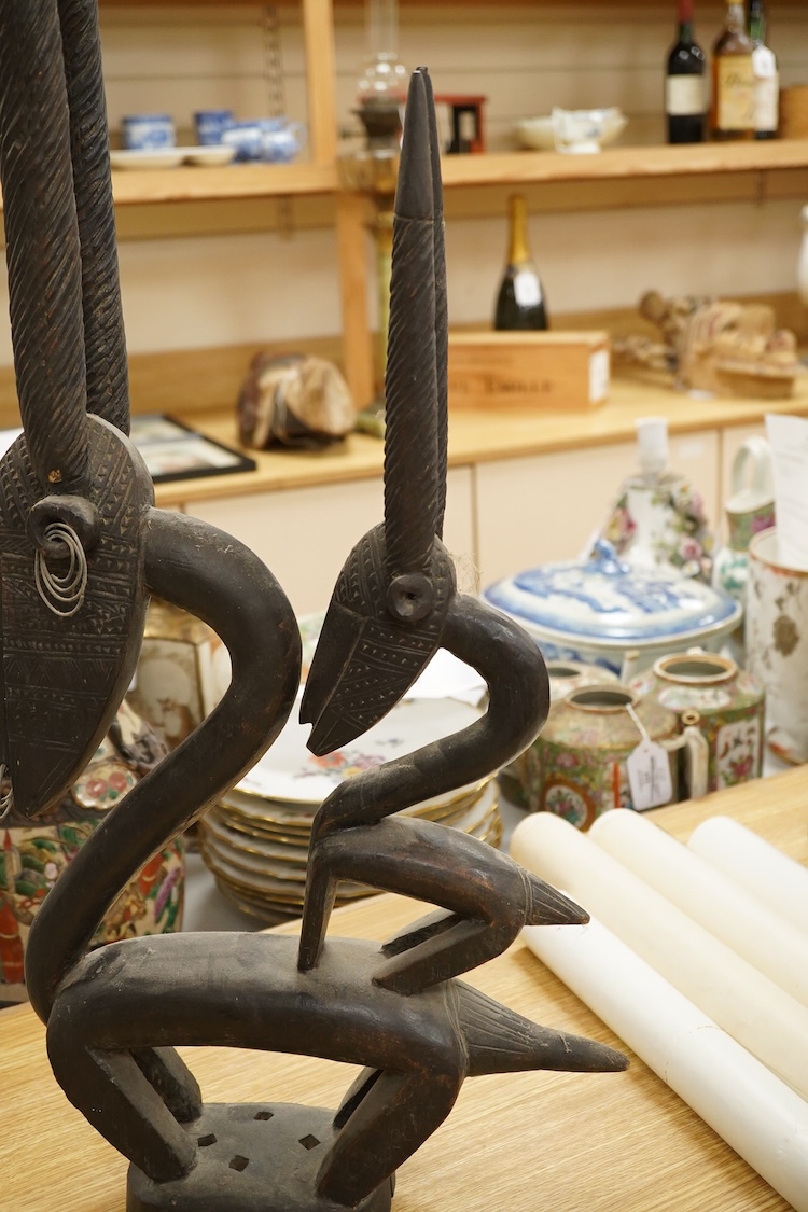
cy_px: 606
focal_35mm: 45
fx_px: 1515
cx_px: 404
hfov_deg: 29.9
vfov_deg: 43.6
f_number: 7.1
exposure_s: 1/125
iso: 2000
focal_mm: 30
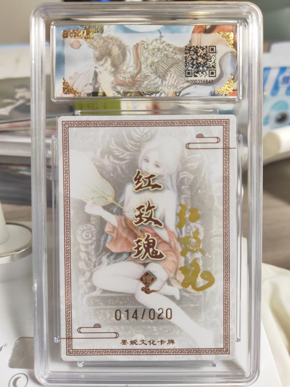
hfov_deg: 51.4
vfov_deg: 65.3
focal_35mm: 27
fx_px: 302
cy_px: 194
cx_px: 145
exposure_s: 1/100
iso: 250
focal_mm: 5.53
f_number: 1.8
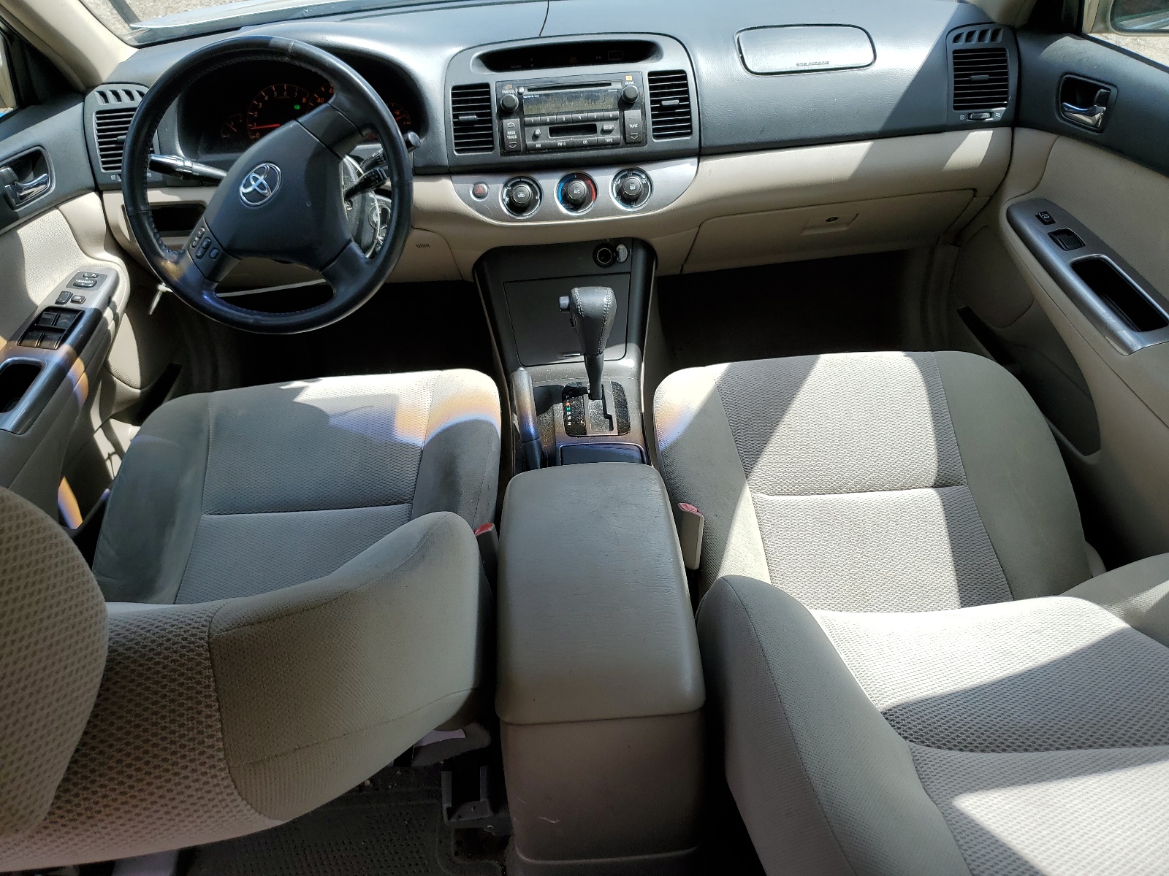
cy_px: 438
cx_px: 584
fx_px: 878
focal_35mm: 26
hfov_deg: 67.3
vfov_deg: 53.1
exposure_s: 1/1111
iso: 50
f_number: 1.5
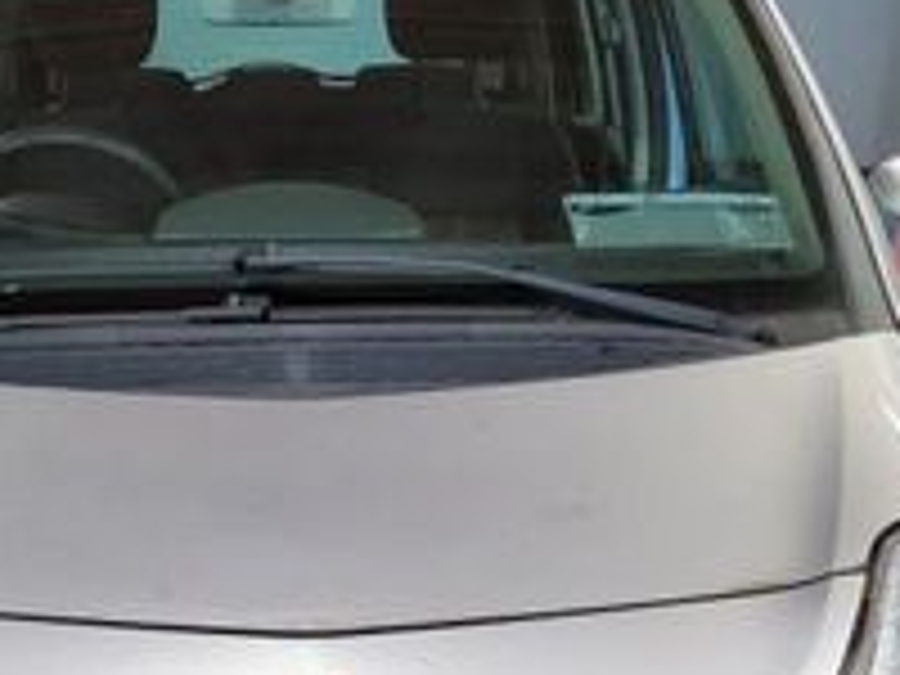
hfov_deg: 24.8
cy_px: 634
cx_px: 266
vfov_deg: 18.5
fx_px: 2028
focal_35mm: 78
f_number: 2
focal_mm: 3.08
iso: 200
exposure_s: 1/100
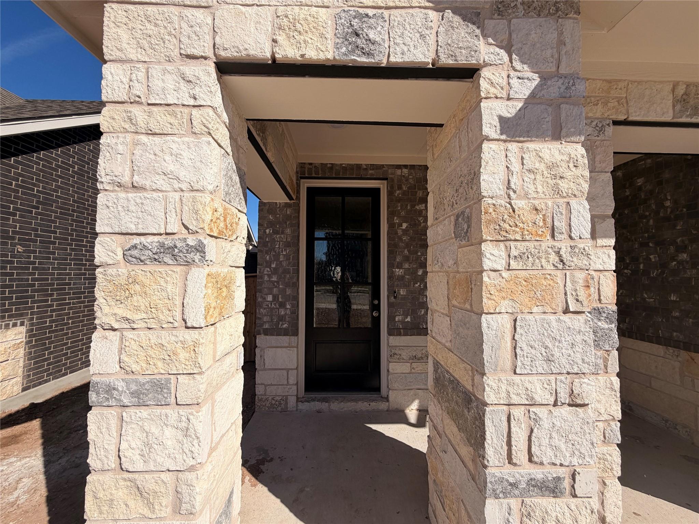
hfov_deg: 102.1
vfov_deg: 85.7
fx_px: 283
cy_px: 262
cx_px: 350
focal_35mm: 14
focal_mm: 2.22
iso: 20
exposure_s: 1/1656
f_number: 2.2
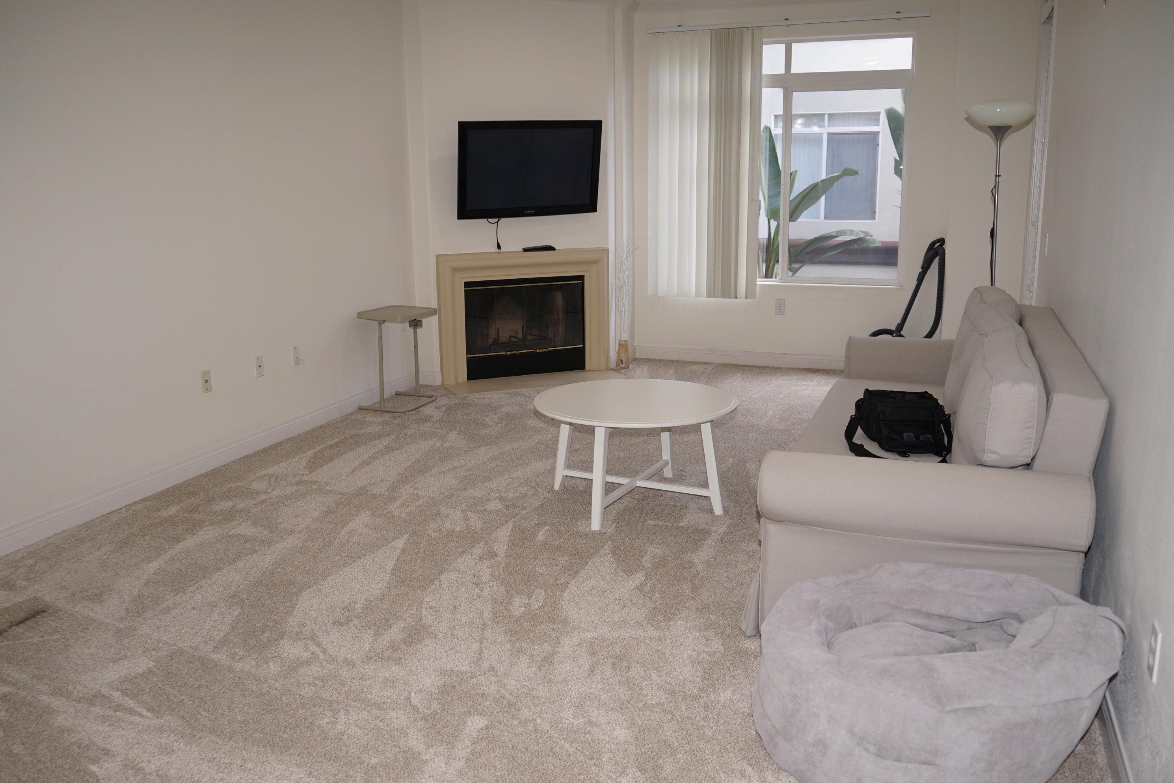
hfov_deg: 57.2
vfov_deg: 40.0
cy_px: 393
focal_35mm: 33
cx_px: 579
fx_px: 1076
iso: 320
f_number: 4
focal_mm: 32
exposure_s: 1/160
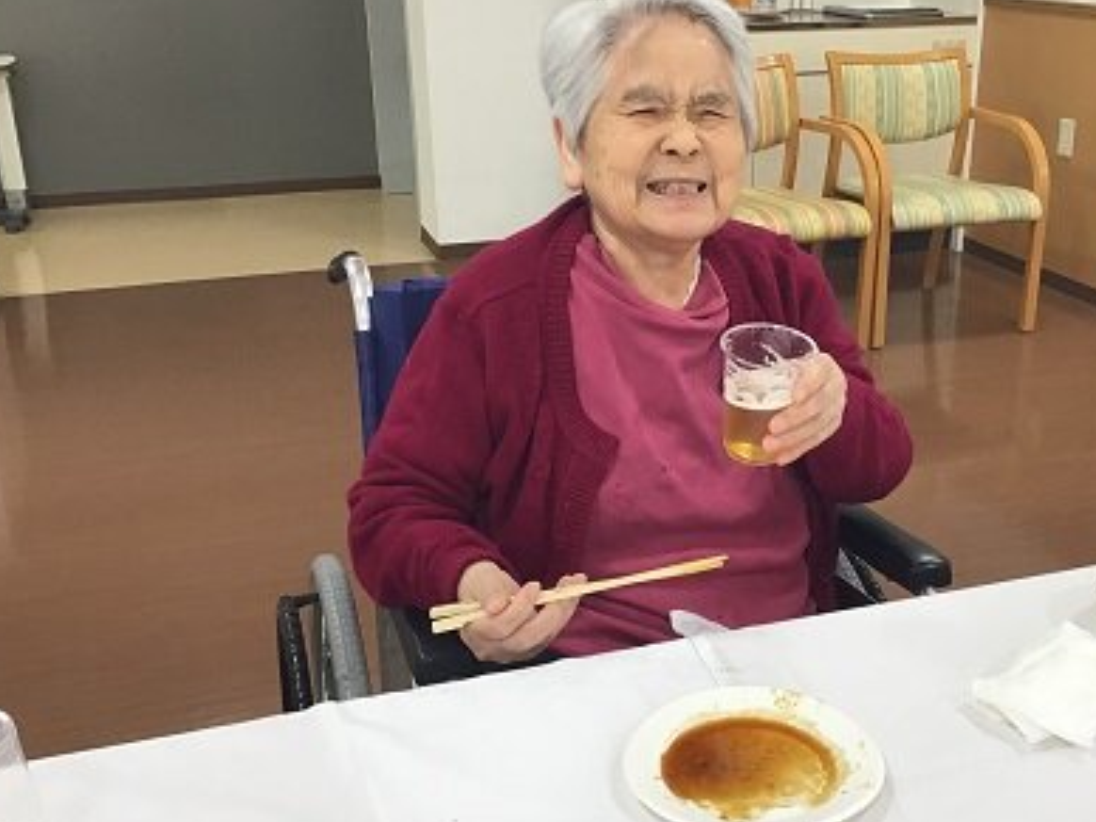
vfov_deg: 35.9
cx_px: 667
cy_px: 377
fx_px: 1266
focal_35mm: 40
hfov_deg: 46.5
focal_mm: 3.3
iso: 32
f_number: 2.4
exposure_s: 1/30
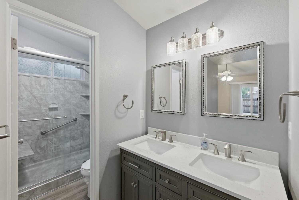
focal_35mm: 15
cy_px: 100
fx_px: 125
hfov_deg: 100.0
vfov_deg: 77.0
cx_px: 150
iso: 1250
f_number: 4
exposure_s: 1/160
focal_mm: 15.1
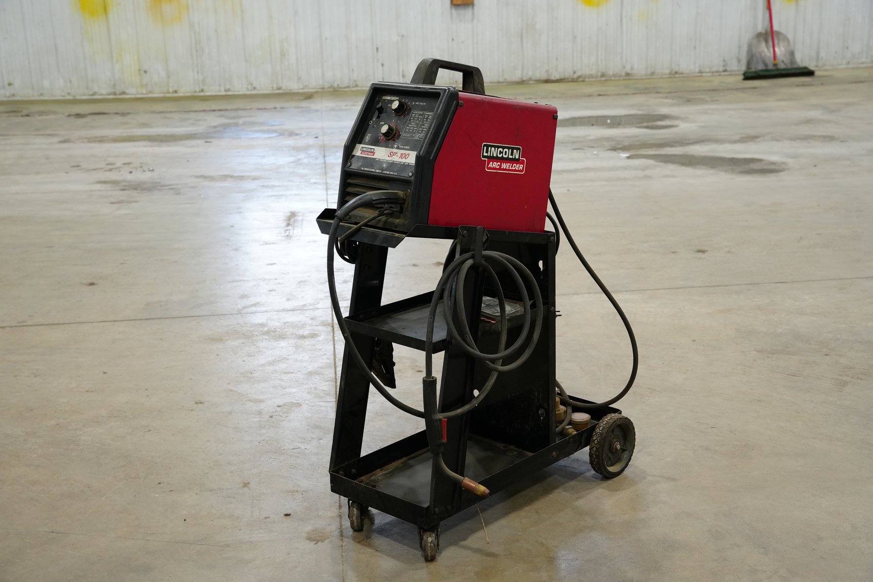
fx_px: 1220
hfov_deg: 39.4
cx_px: 436
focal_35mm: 50
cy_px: 291
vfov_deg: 26.8
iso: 1600
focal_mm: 50.3
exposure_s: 1/80
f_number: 7.1
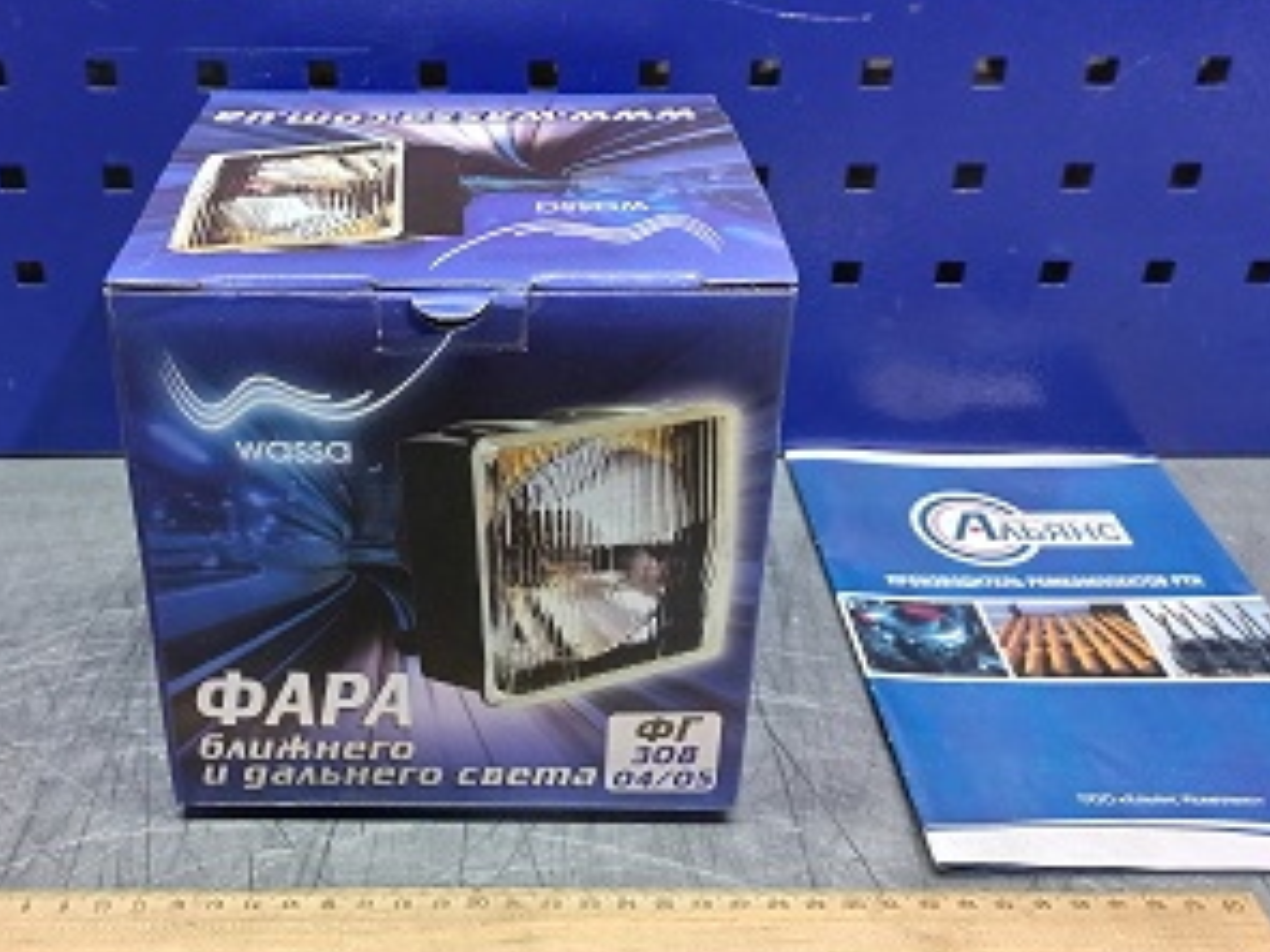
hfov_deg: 48.6
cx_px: 485
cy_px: 392
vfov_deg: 37.6
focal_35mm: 38
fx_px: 1394
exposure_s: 1/33
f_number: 1.8
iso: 160
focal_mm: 4.6
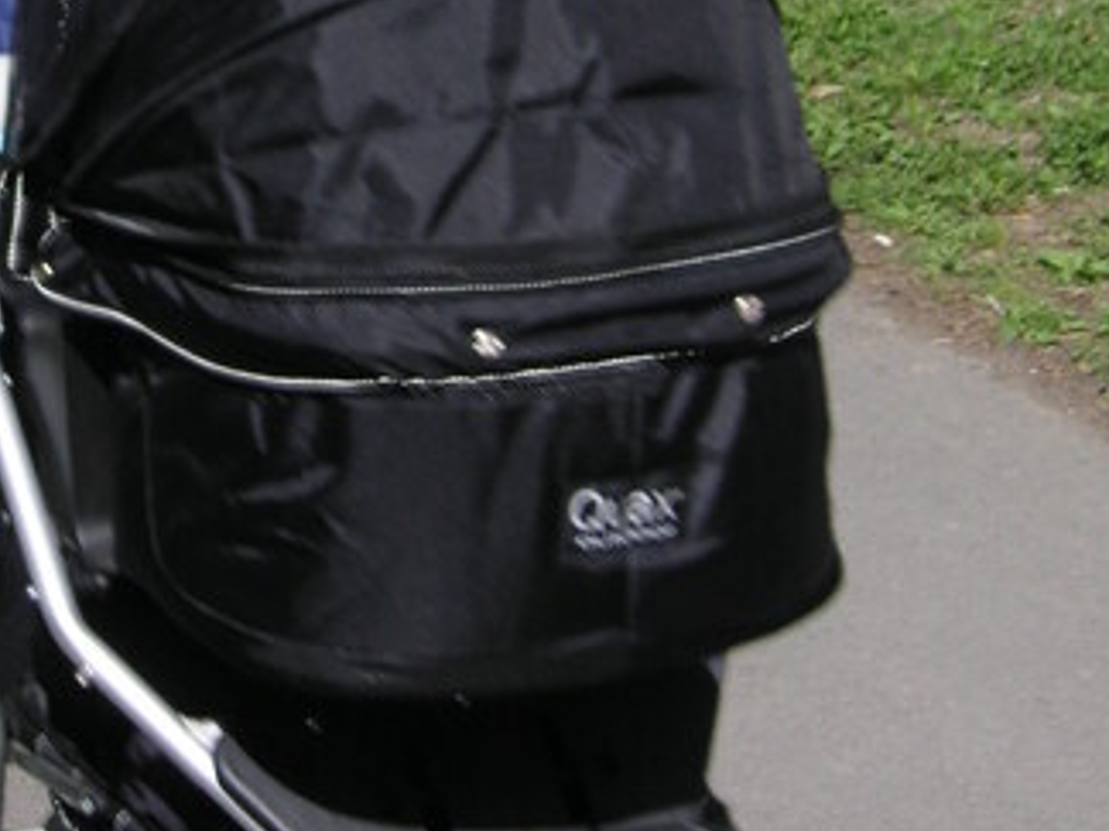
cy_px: -120
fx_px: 4197
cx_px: 205
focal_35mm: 131
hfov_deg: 15.0
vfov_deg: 11.1
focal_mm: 8.9
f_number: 9.5
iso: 50
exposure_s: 1/180
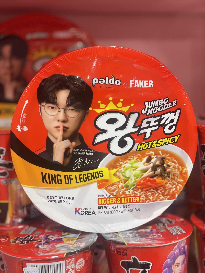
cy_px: 136
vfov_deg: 36.8
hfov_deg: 28.0
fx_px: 411
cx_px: 102
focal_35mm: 52
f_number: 2
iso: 80
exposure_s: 1/100
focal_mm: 6
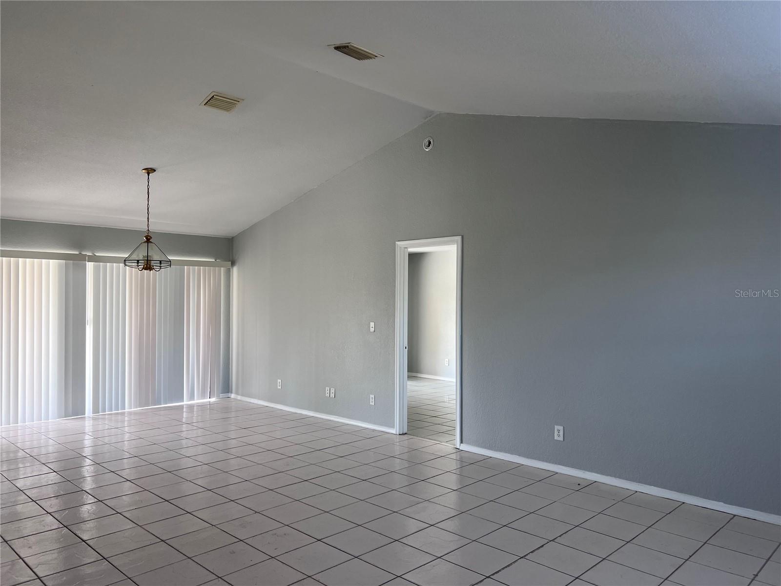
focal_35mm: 26
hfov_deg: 67.3
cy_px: 293
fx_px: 587
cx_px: 390
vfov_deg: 53.1
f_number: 1.5
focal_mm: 5.7
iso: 80
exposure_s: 1/121
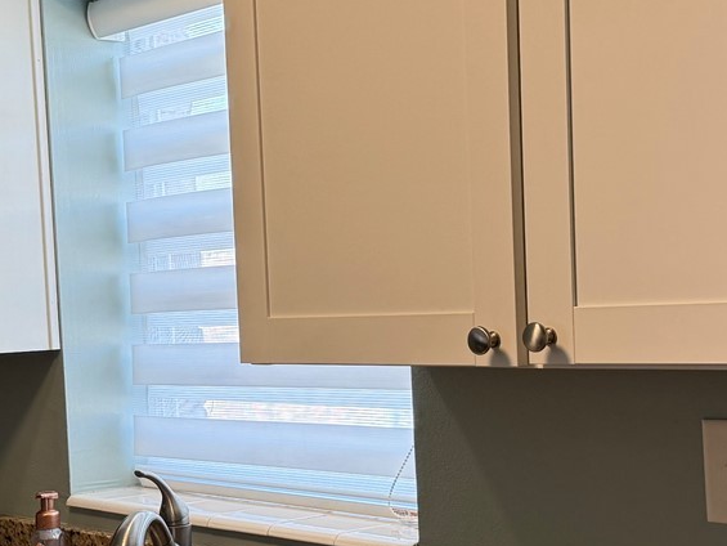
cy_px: 357
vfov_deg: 21.6
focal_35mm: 68
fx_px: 1428
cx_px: 287
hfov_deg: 28.5
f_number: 1.78
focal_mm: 6.76
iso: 125
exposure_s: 1/182
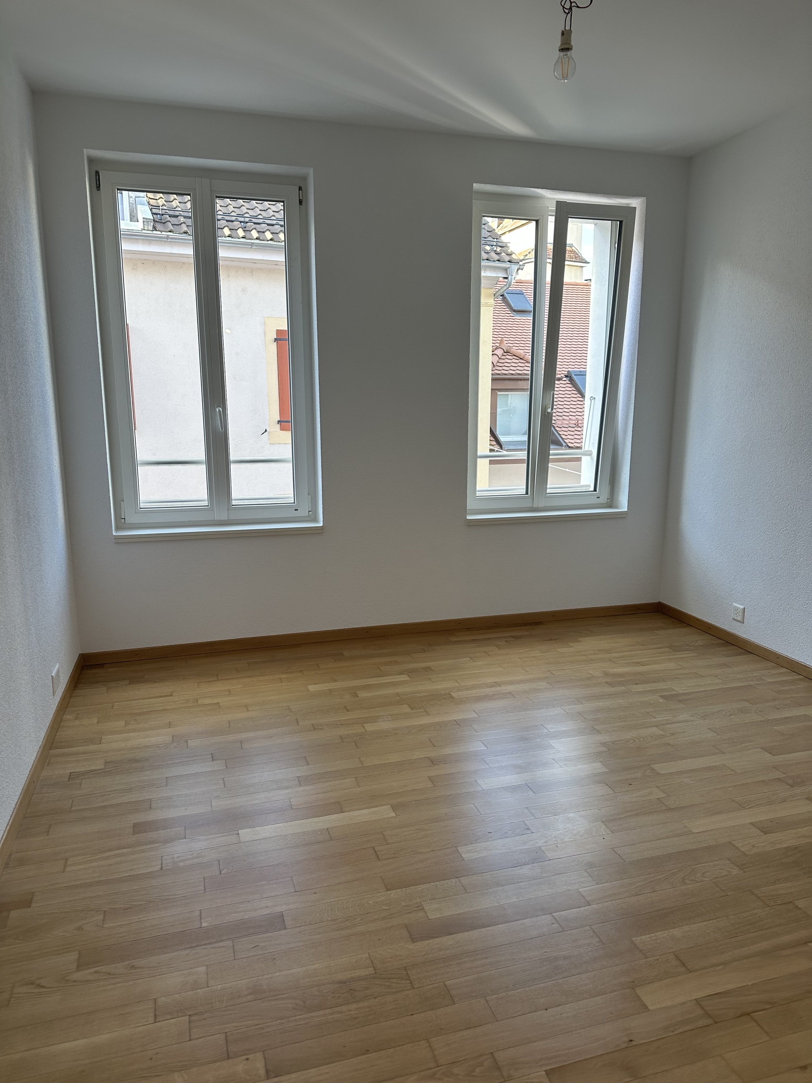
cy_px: 542
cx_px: 406
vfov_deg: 71.6
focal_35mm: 24
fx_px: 751
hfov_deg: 56.8
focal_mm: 6.86
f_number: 1.78
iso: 125
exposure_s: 1/157
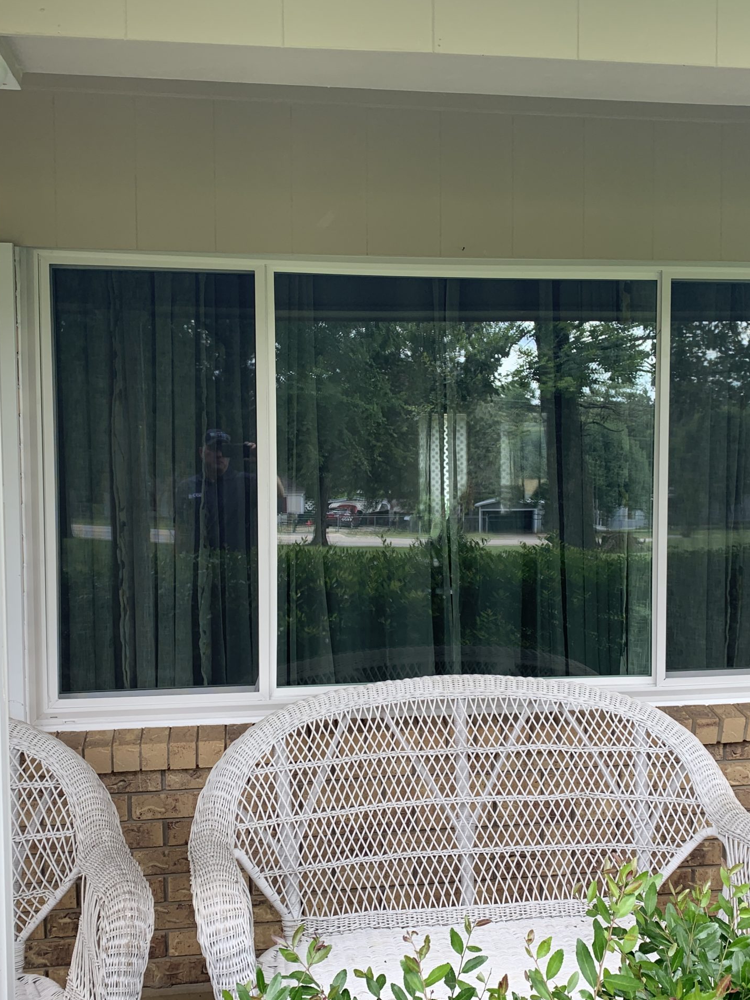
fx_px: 1011
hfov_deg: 40.7
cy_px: 503
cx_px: 373
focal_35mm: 35
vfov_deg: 52.6
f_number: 1.8
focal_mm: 4.25
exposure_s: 1/128
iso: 25
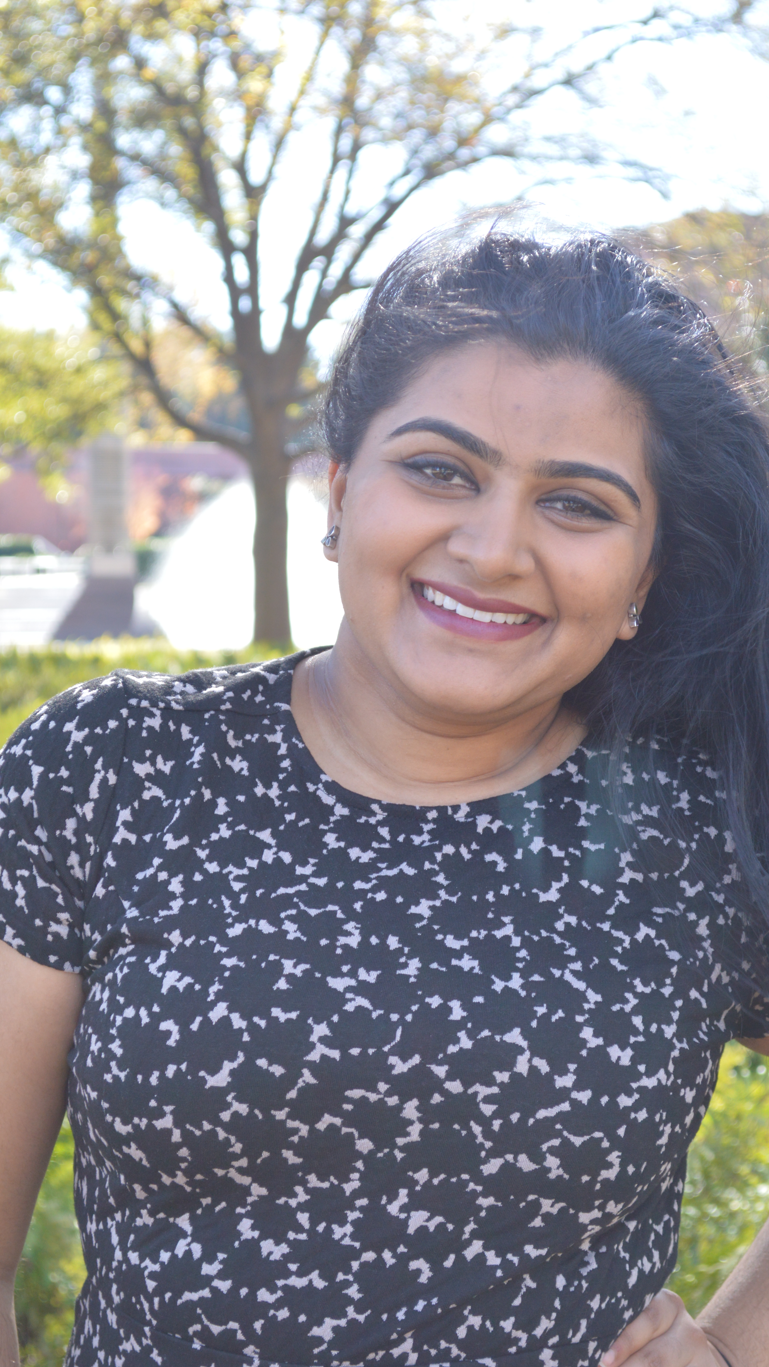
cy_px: 679
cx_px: 426
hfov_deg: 15.9
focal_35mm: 76
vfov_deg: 27.9
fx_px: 2755
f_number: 5.6
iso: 400
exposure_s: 1/125
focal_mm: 48
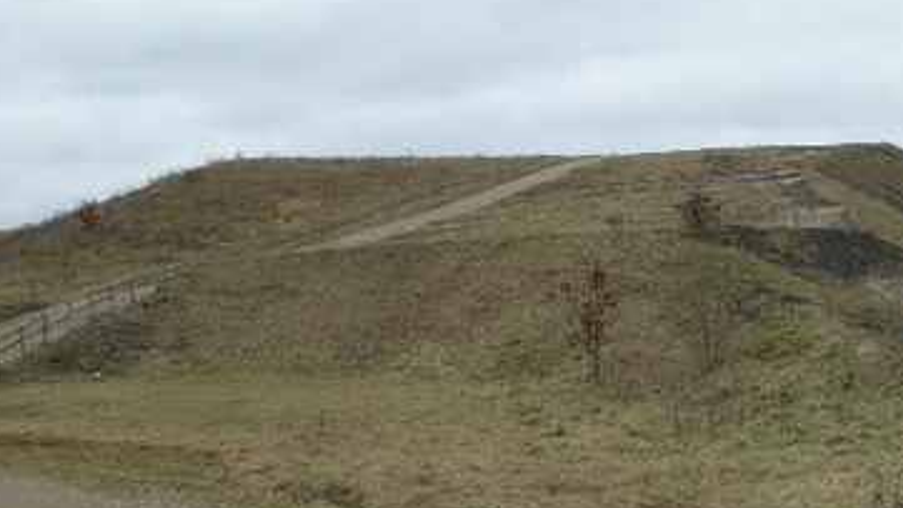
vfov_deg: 20.6
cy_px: 345
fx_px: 1389
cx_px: 530
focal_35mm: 58
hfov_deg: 35.9
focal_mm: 5.7
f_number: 2.9
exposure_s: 1/160
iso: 80
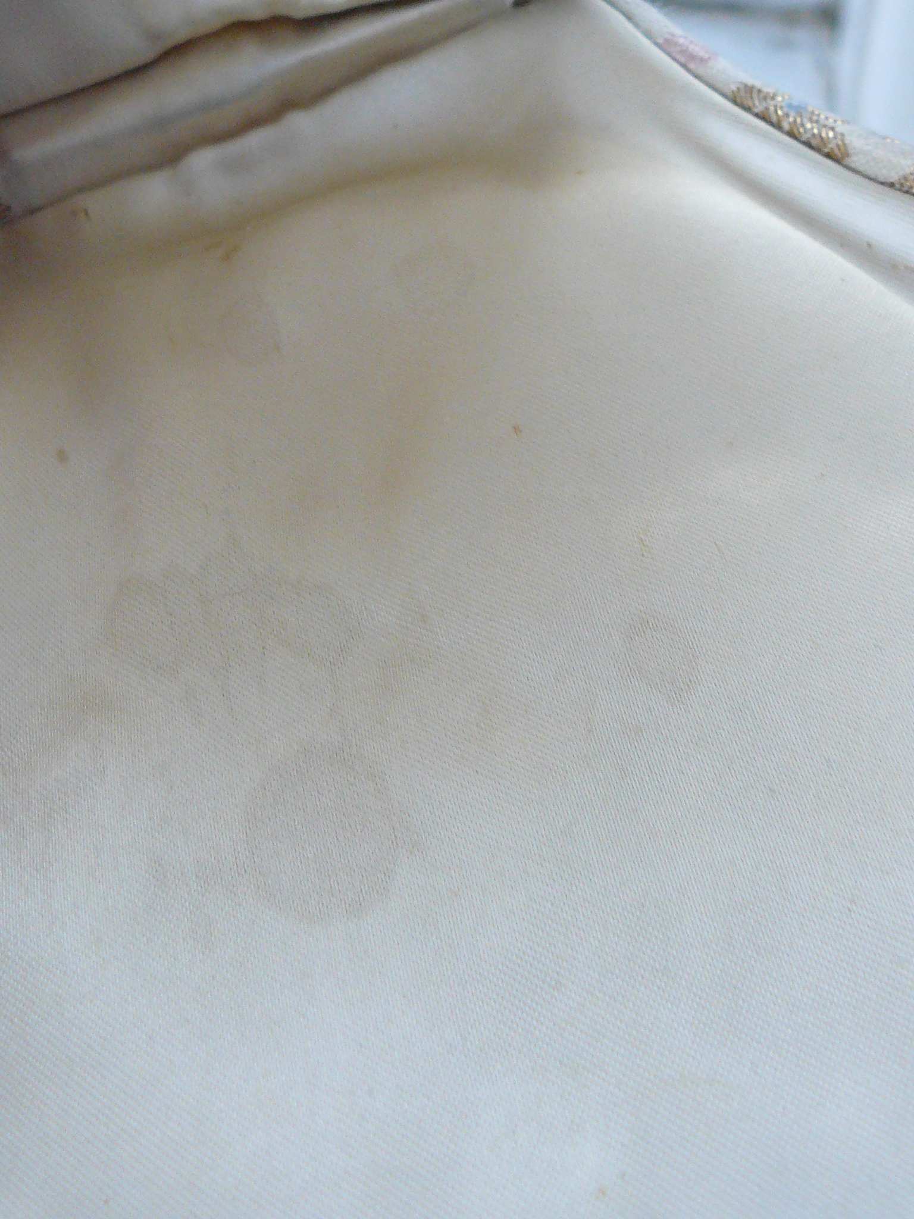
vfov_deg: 32.7
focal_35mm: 59
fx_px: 2077
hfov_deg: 24.8
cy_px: 610
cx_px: 457
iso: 200
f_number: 3.2
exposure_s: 1/30
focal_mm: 6.5
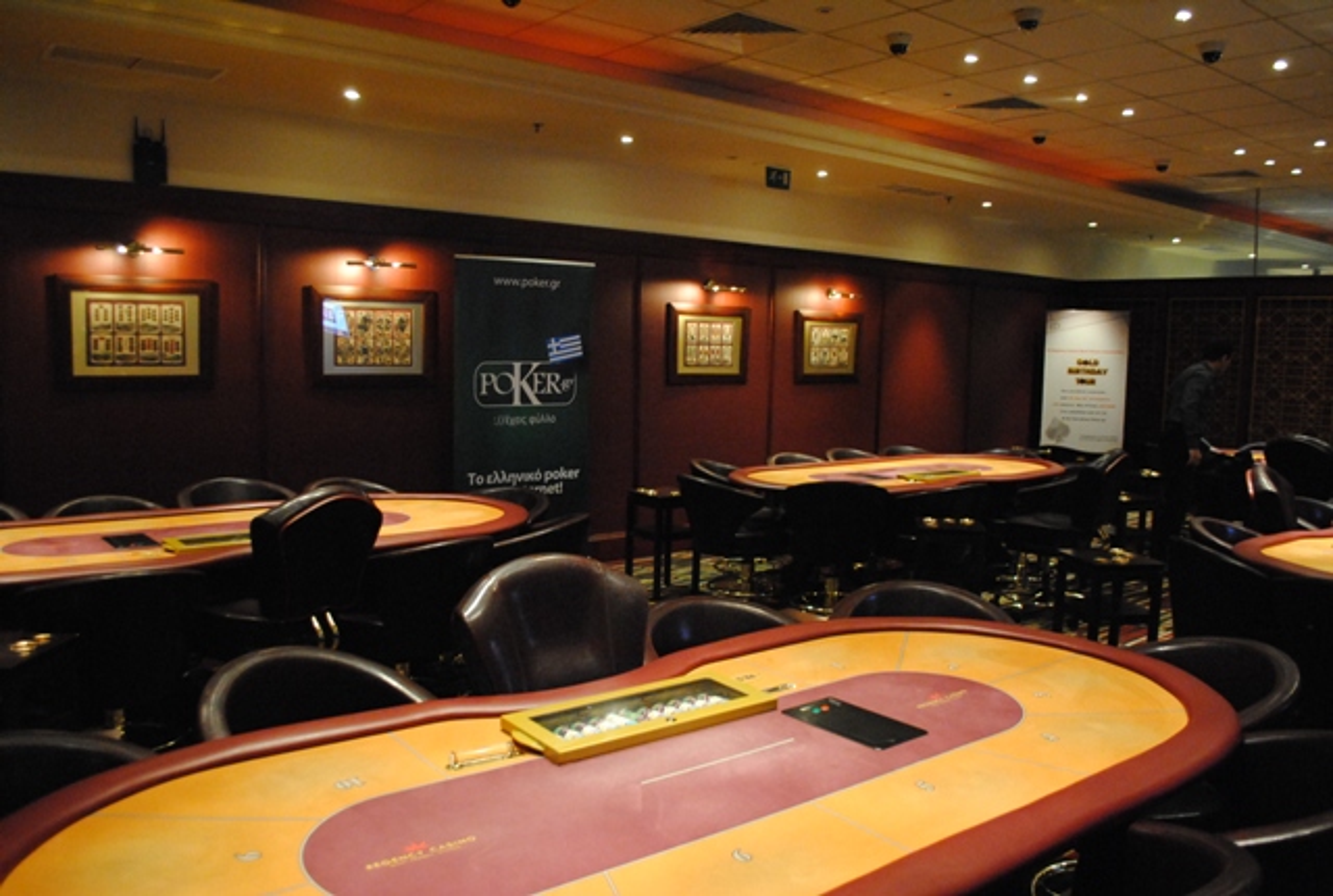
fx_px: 1002
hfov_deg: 67.3
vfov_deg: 48.2
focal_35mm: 27
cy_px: 448
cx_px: 666
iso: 1600
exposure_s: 1/30
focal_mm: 18
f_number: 3.5
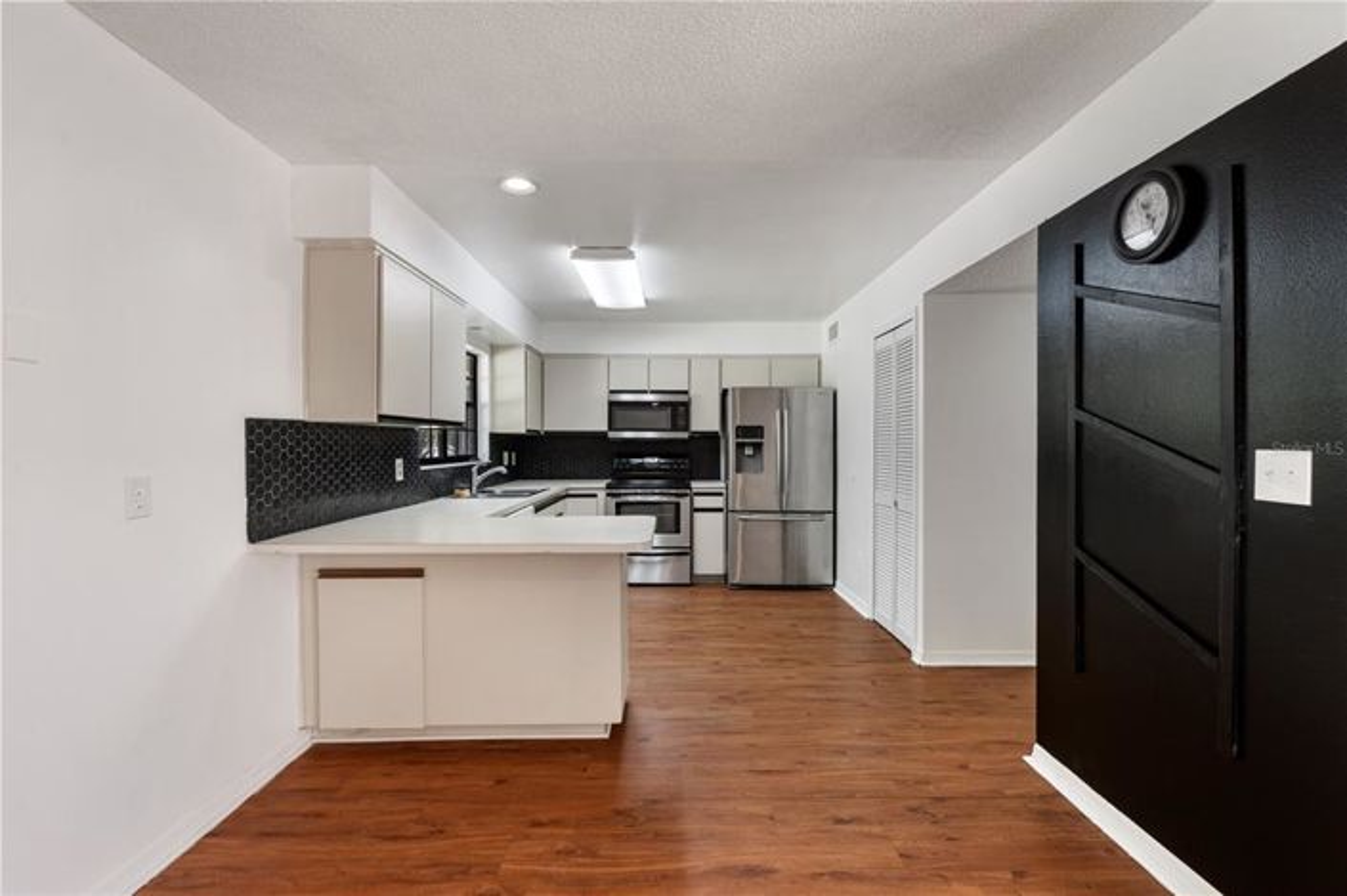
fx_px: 598
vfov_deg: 73.7
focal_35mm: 16
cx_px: 674
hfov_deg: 96.8
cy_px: 448
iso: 250
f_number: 13
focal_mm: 16
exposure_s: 1/1.67
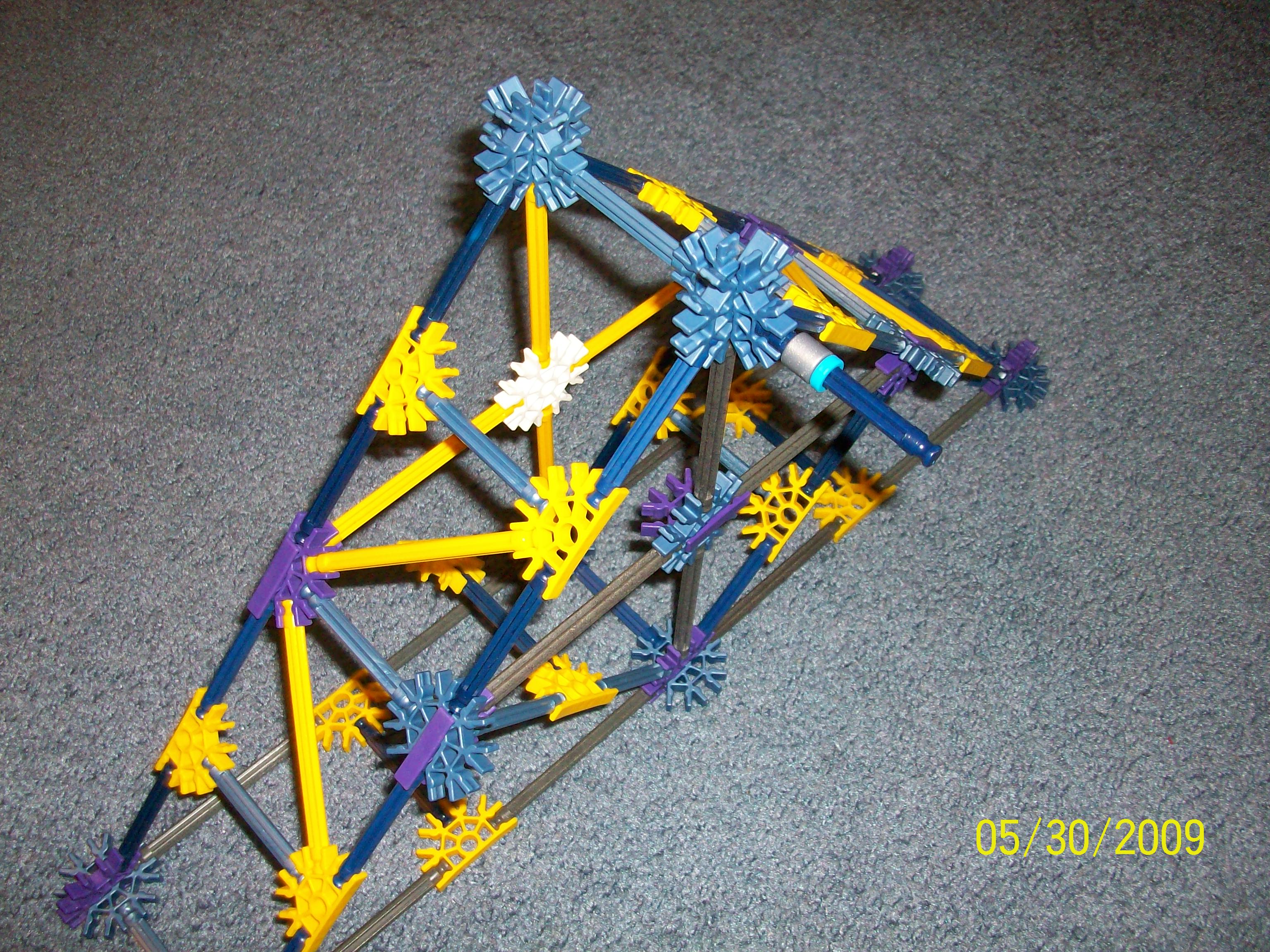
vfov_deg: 41.8
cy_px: 476
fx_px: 1247
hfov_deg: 54.0
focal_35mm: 34
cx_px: 635
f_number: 2.8
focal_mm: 5.7
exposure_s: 1/60
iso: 160
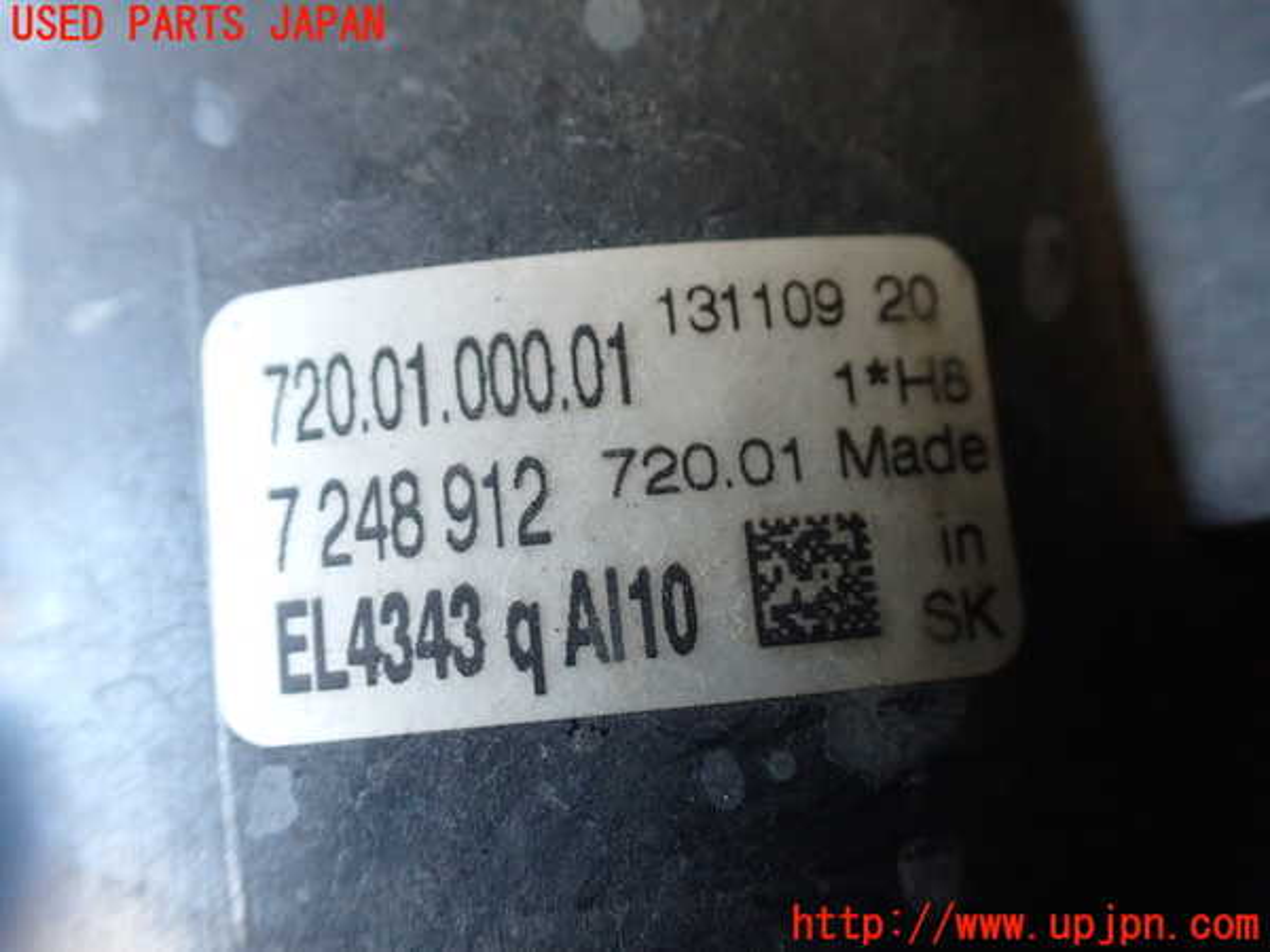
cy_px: 476
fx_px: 1101
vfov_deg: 46.8
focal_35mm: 30
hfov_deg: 60.0
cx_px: 635
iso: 800
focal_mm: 5.4
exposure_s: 1/125
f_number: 2.3
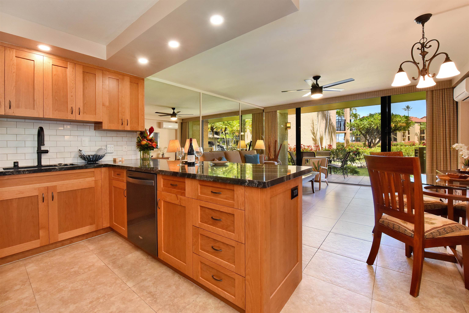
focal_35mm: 15
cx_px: 234
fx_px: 195
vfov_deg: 77.4
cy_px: 156
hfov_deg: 100.4
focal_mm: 15
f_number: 16
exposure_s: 1/40
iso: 6400
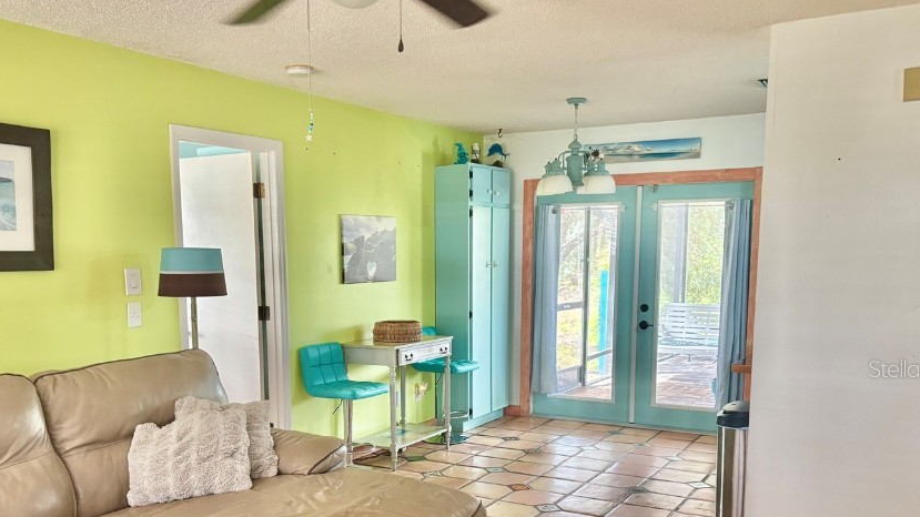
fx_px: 854
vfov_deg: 33.2
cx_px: 405
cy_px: 368
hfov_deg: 56.5
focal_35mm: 35
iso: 250
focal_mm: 5.96
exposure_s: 1/60
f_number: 1.6
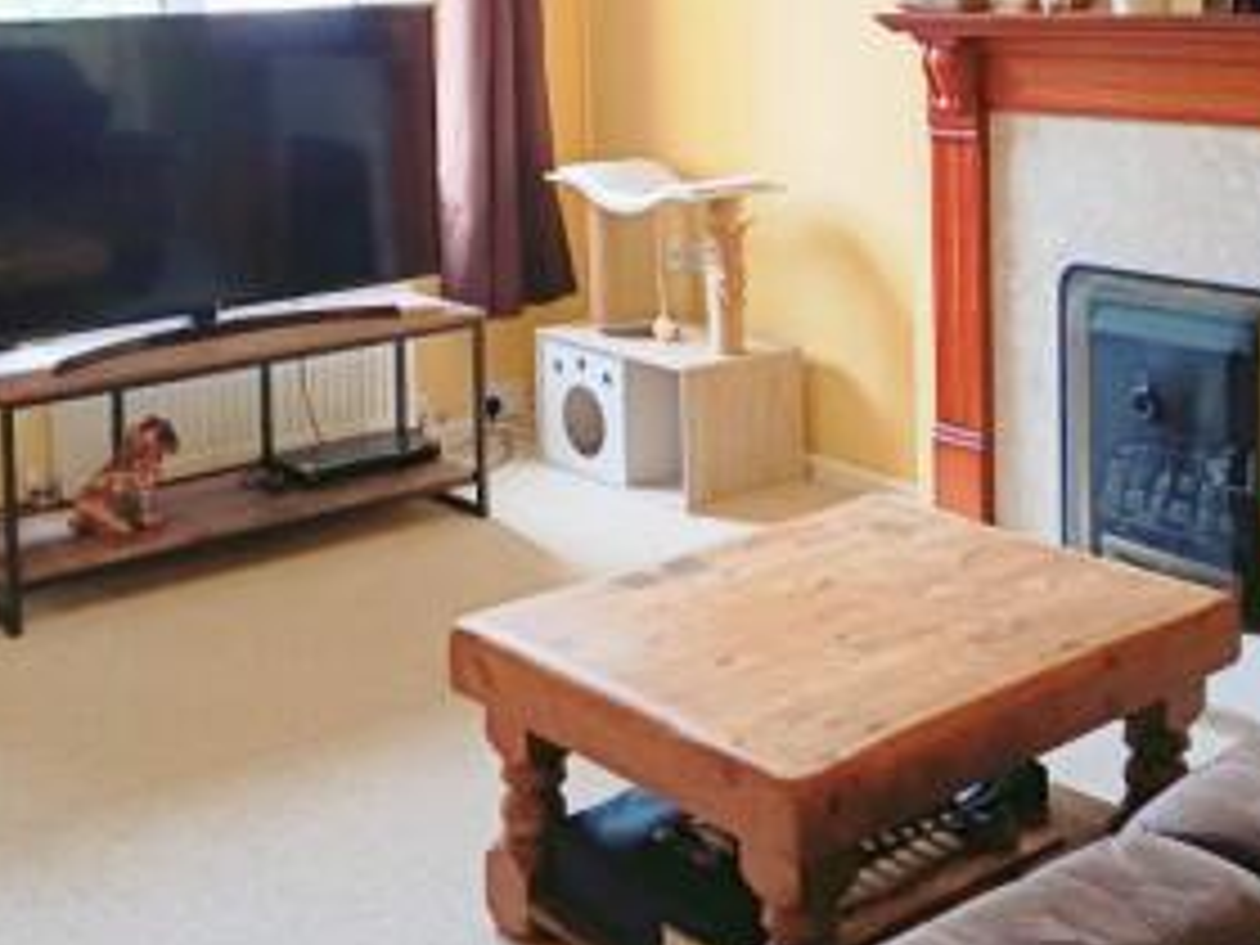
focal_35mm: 50
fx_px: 1820
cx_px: 623
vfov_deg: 28.1
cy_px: 106
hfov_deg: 38.2
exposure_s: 1/50
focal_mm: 5.24
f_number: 1.7
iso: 691
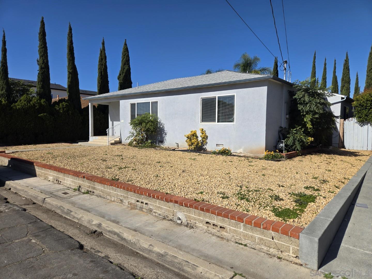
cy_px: 140
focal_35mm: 23
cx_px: 186
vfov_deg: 58.9
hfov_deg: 73.9
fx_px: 247
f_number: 1.8
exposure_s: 1/2929
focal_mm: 5.4
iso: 25
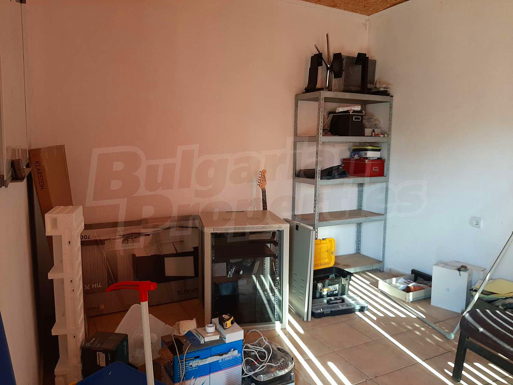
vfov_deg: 53.1
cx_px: 256
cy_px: 192
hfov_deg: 67.3
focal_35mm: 26
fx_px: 385
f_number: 1.7
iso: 80
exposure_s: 1/60
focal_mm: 3.93
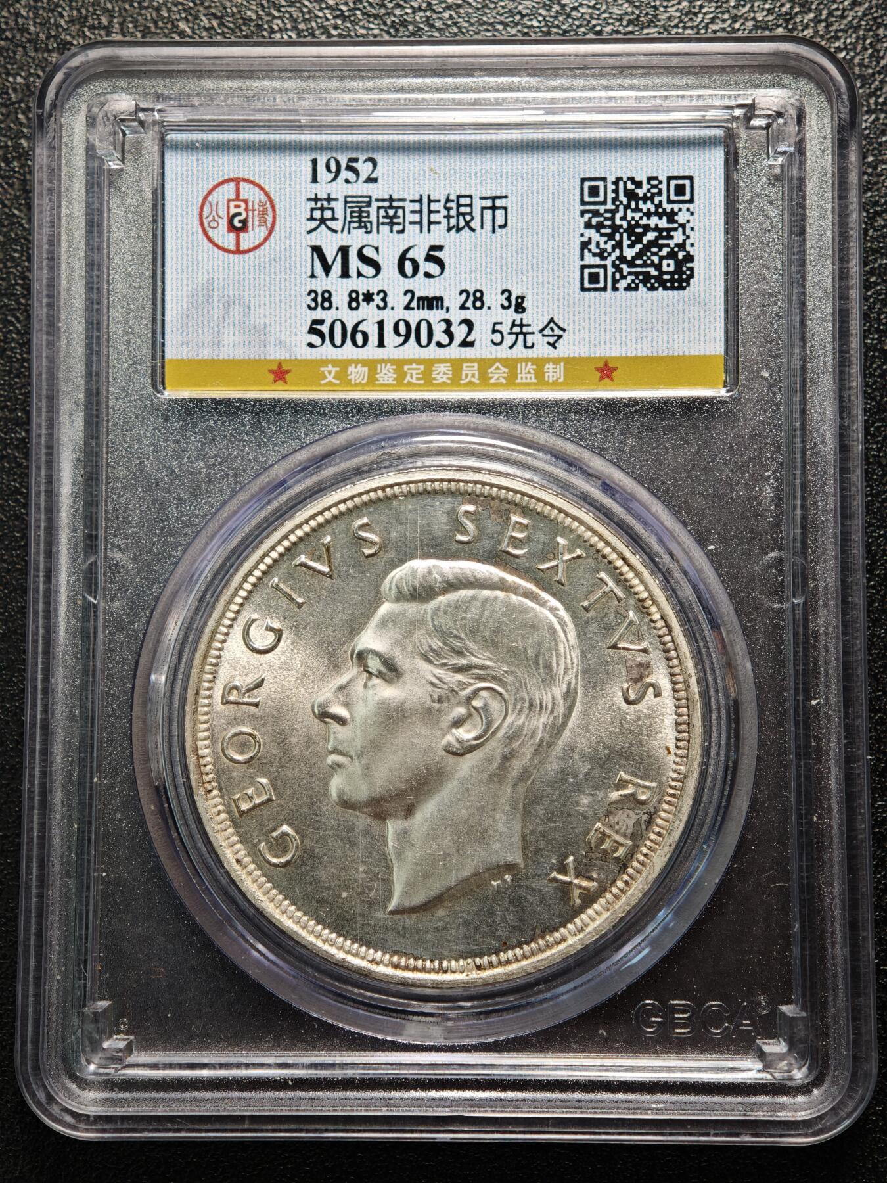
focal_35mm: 60
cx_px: 444
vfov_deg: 32.2
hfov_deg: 24.4
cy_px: 592
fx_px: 2050
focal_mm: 9
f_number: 2
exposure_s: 1/120
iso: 500
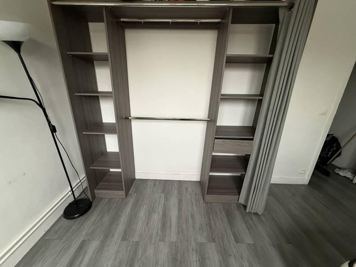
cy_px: 134
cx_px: 178
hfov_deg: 102.1
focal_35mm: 14
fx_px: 144
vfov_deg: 85.6
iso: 320
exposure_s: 1/67
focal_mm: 2.22
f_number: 2.2
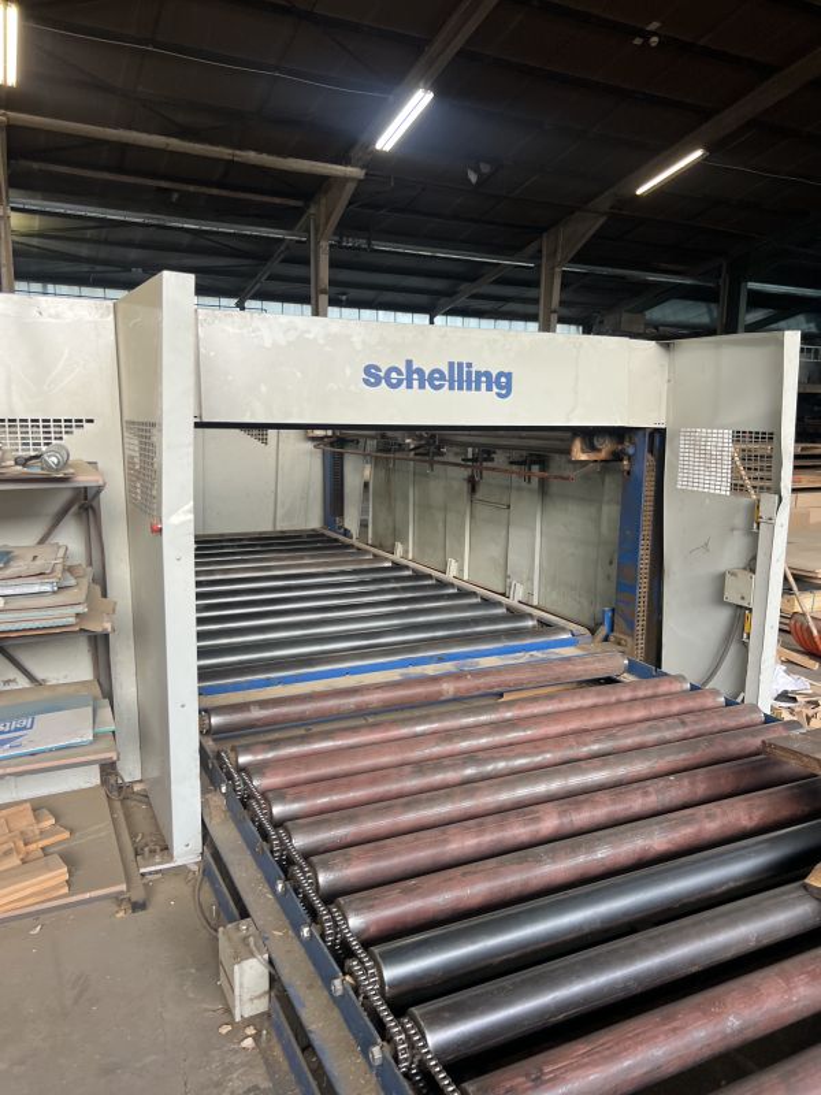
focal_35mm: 26
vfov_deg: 67.3
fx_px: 822
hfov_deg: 53.1
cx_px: 410
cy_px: 548
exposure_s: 1/100
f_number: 1.5
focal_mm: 5.7
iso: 125
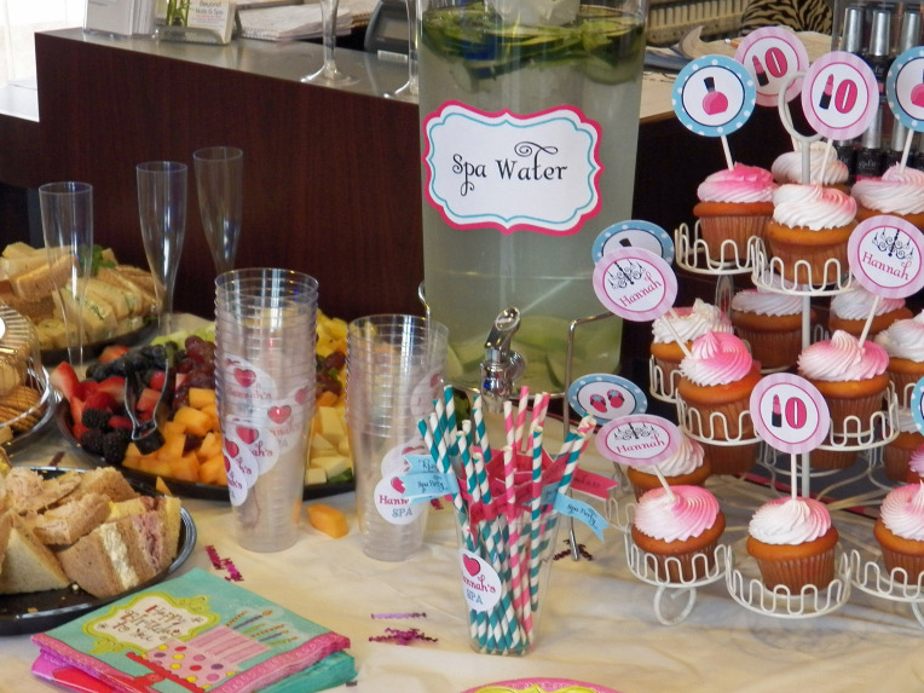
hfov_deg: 29.0
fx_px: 1788
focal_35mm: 67
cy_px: 400
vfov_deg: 21.9
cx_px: 456
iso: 250
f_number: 3.2
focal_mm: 8.9
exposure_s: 1/40
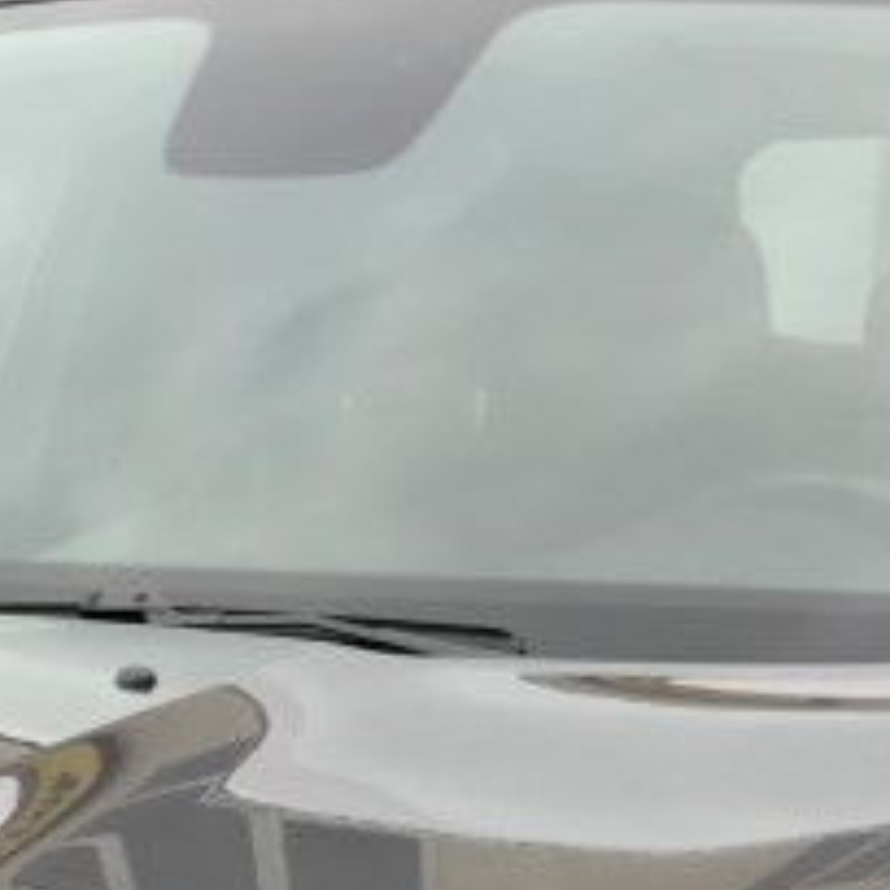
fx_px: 3607
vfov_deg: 13.5
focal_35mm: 124
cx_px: -153
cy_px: 1226
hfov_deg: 13.7
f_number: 1.8
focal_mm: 3.99
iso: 25
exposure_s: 1/100
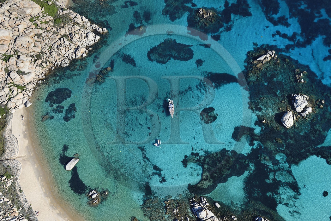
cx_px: 166
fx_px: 368
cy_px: 110
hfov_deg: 48.5
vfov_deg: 33.4
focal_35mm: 40
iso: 320
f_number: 6.3
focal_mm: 40
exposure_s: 1/1000
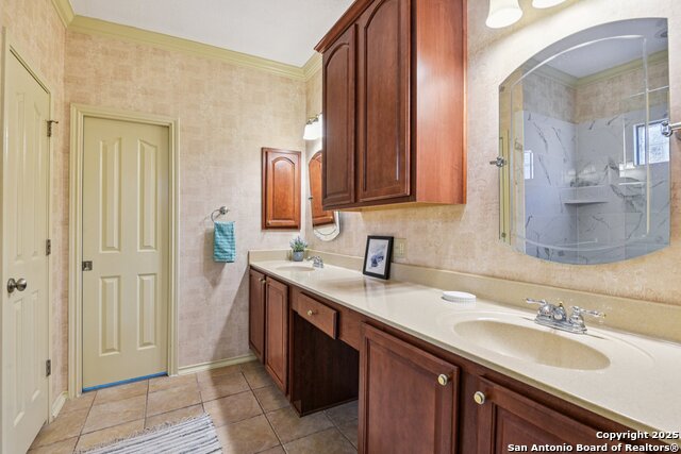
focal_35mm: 17
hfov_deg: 93.3
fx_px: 322
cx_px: 340
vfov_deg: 70.5
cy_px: 227
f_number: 8
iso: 1800
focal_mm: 17
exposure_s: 1/15
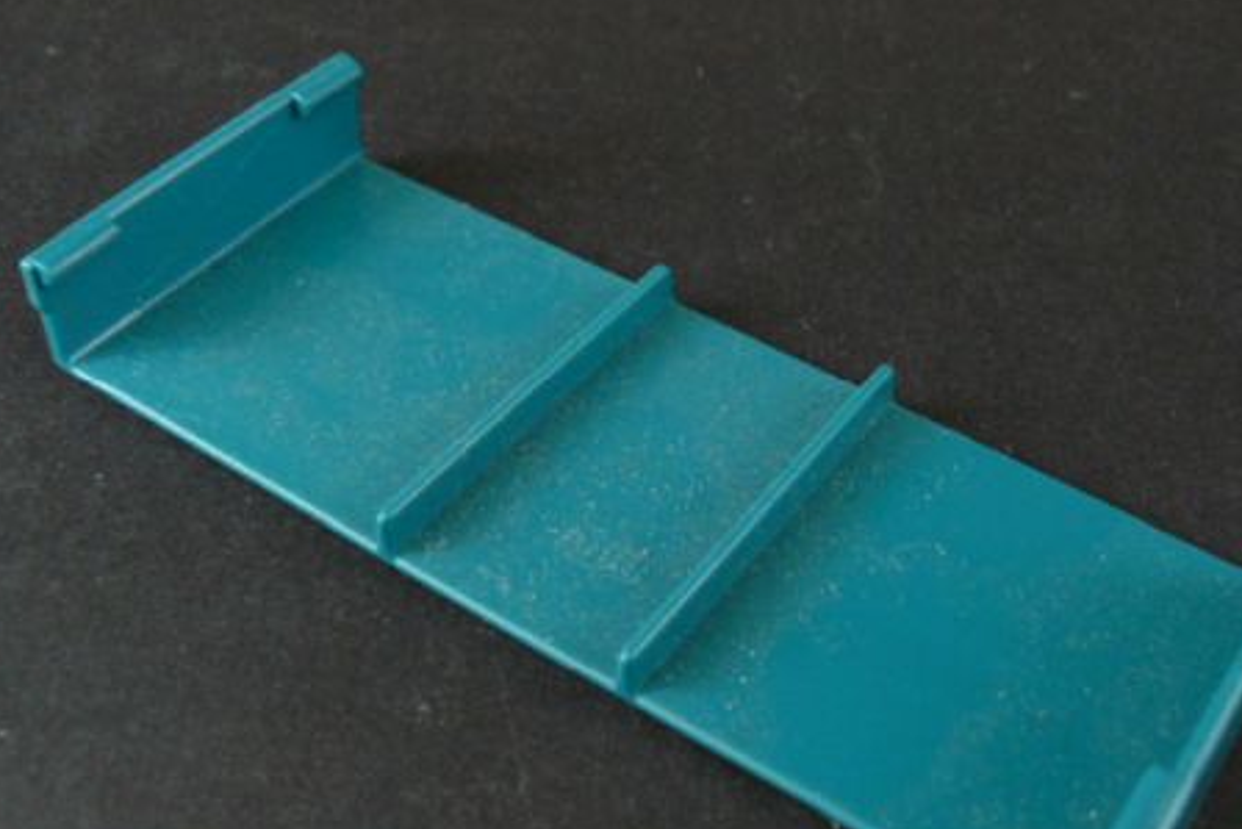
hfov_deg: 42.6
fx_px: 1587
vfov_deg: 29.1
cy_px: 528
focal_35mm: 46
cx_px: 718
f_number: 4
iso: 250
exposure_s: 1/30
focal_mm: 6
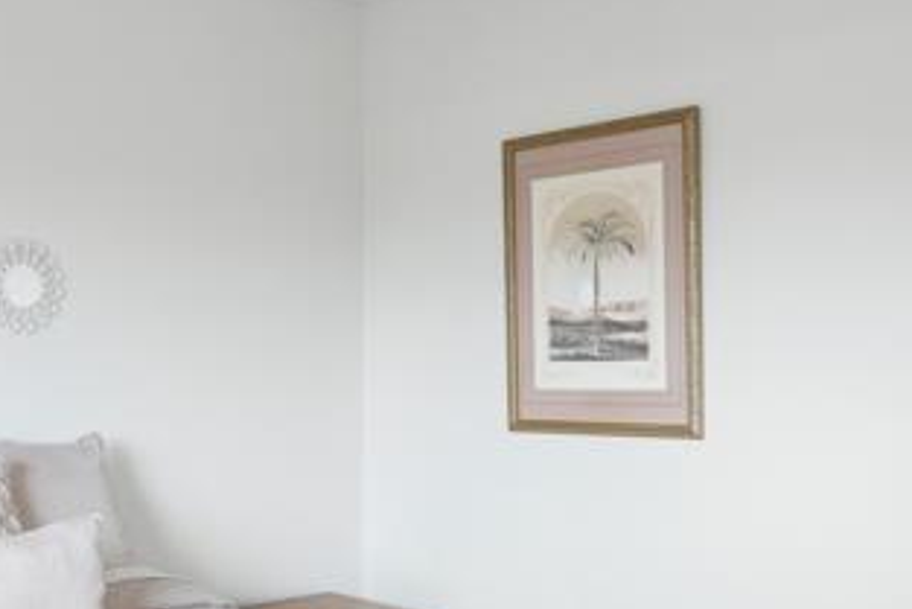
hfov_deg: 40.8
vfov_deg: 29.1
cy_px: 392
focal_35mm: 46
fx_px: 1166
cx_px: 169
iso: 200
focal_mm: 18
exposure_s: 1/13
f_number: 10
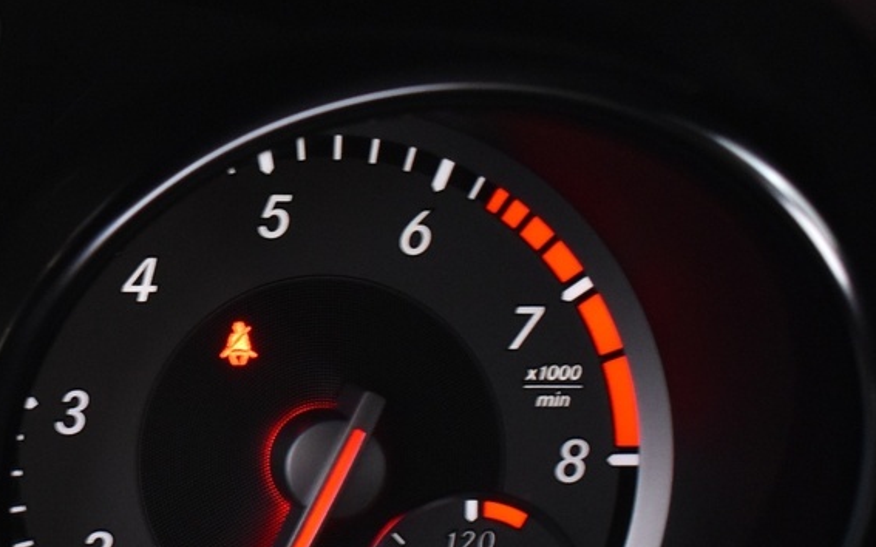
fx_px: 3127
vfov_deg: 10.0
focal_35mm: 131
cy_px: 355
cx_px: -278
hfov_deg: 15.2
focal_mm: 30
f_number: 5
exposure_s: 1/20
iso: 1250
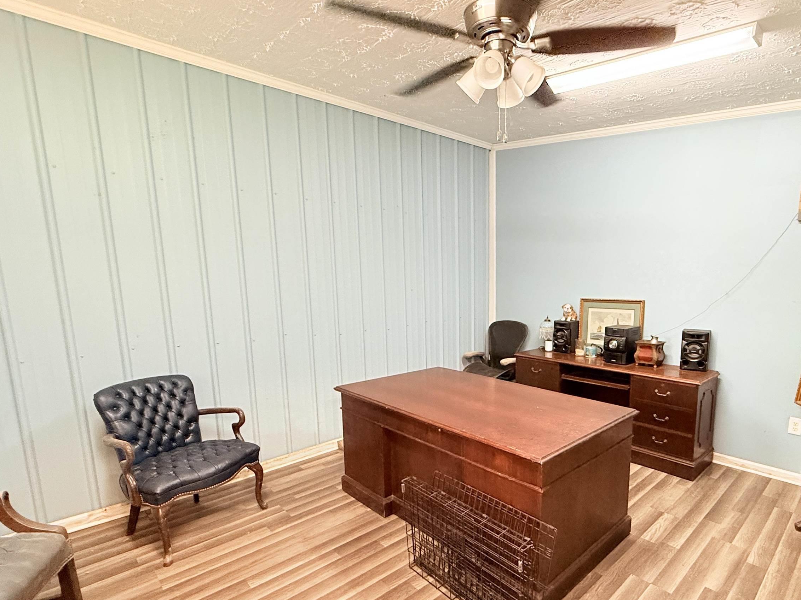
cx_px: 484
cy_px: 343
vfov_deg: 68.3
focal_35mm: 19
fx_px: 440
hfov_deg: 83.6
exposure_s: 1/60
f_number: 2.2
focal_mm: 2.22
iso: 400
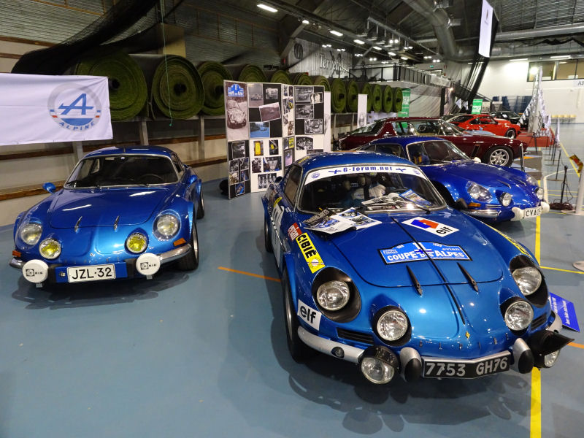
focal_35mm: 24
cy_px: 219
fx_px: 405
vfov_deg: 56.8
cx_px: 292
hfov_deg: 71.6
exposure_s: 1/30
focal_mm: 4.1
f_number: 3.5
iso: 640
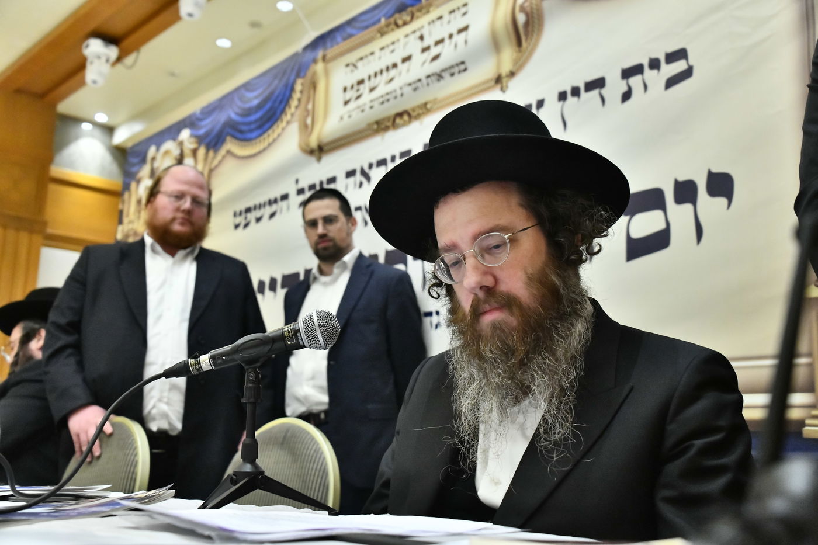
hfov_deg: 46.4
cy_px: 272
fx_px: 954
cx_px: 409
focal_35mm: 42
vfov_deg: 31.9
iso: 5000
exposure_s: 1/100
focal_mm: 42
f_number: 5.6
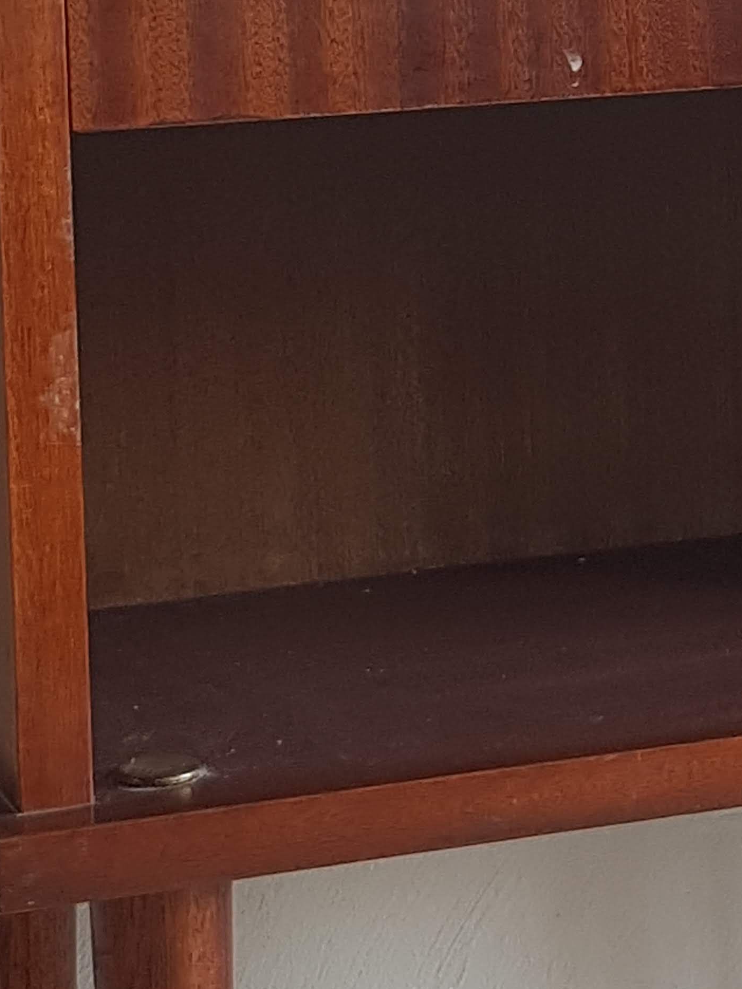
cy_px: 91
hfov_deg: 25.9
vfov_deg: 32.6
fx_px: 1600
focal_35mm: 56
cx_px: 500
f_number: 1.7
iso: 64
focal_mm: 4.2
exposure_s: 1/50
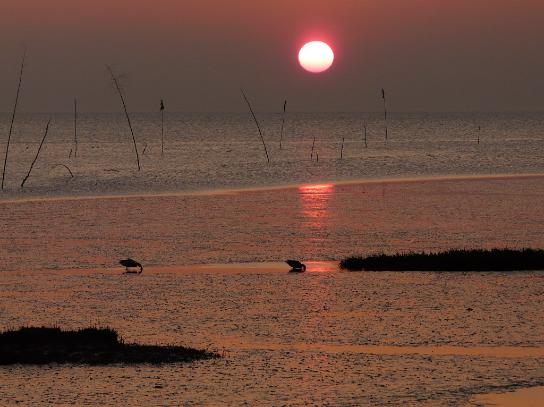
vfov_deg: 6.3
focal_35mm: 234
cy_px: 204
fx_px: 3674
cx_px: 272
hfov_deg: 8.5
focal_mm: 38.4
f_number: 5
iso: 100
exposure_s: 1/250
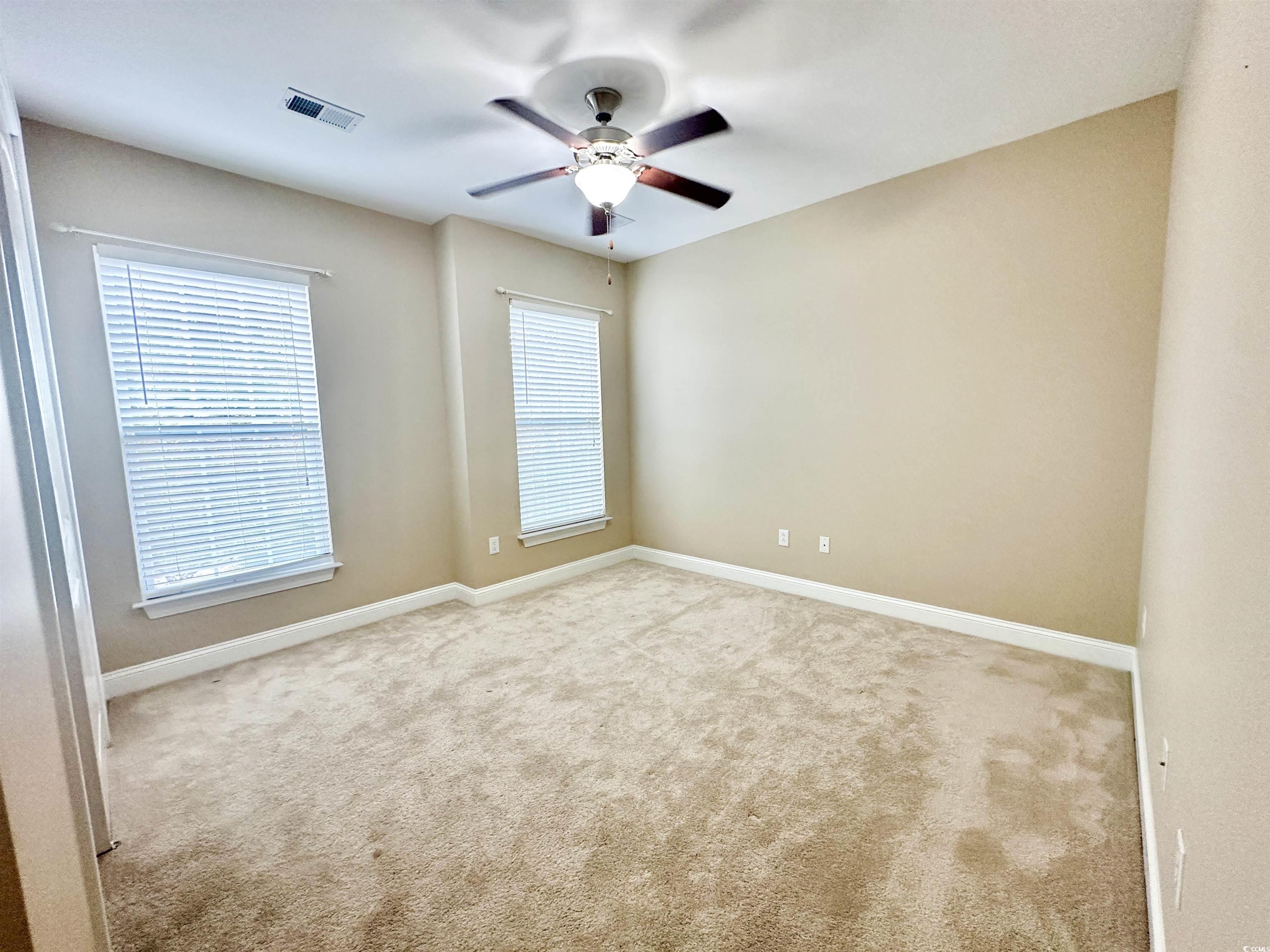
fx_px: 514
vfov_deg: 85.7
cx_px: 635
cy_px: 476
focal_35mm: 14
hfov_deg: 102.1
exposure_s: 1/60
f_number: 2.2
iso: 200
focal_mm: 2.22
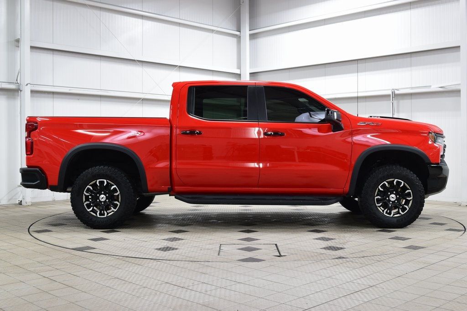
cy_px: 156
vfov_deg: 31.9
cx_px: 234
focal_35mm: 42
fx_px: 545
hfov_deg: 46.4
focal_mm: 28
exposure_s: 1/15
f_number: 6.3
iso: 640
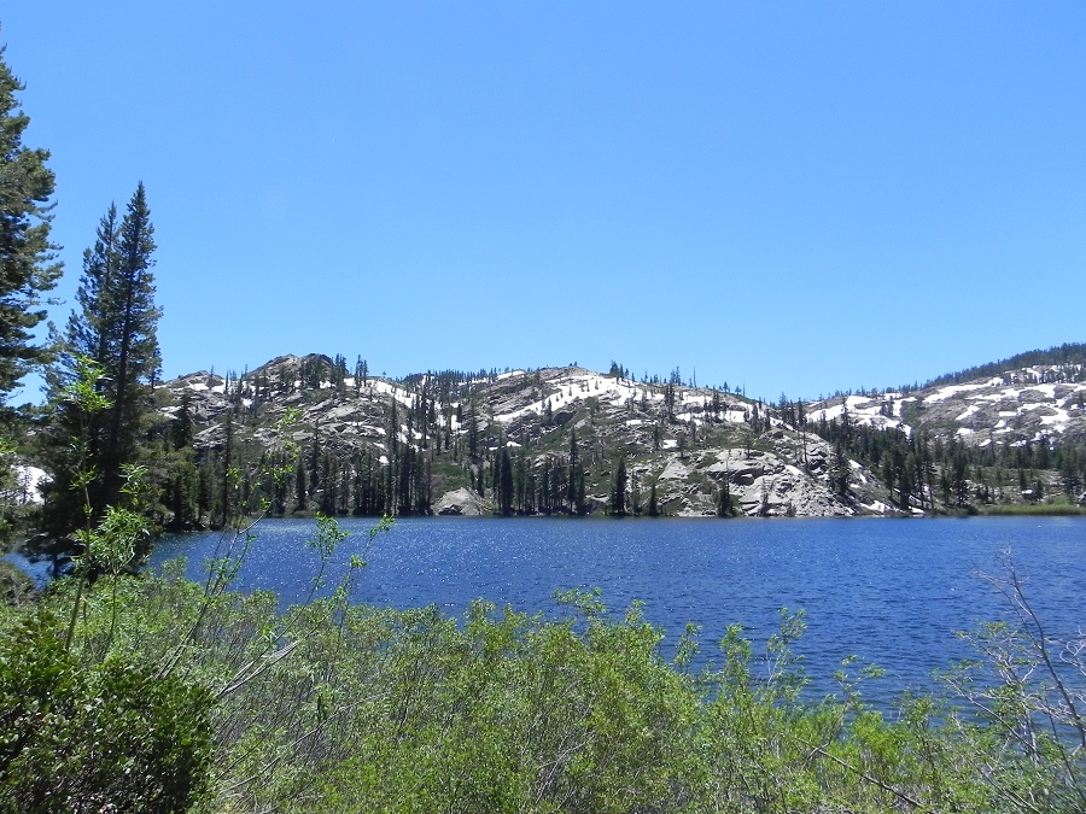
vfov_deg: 53.1
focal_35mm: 26
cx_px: 543
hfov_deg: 67.3
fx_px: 816
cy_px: 407
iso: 160
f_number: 7.1
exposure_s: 1/360
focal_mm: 4.6
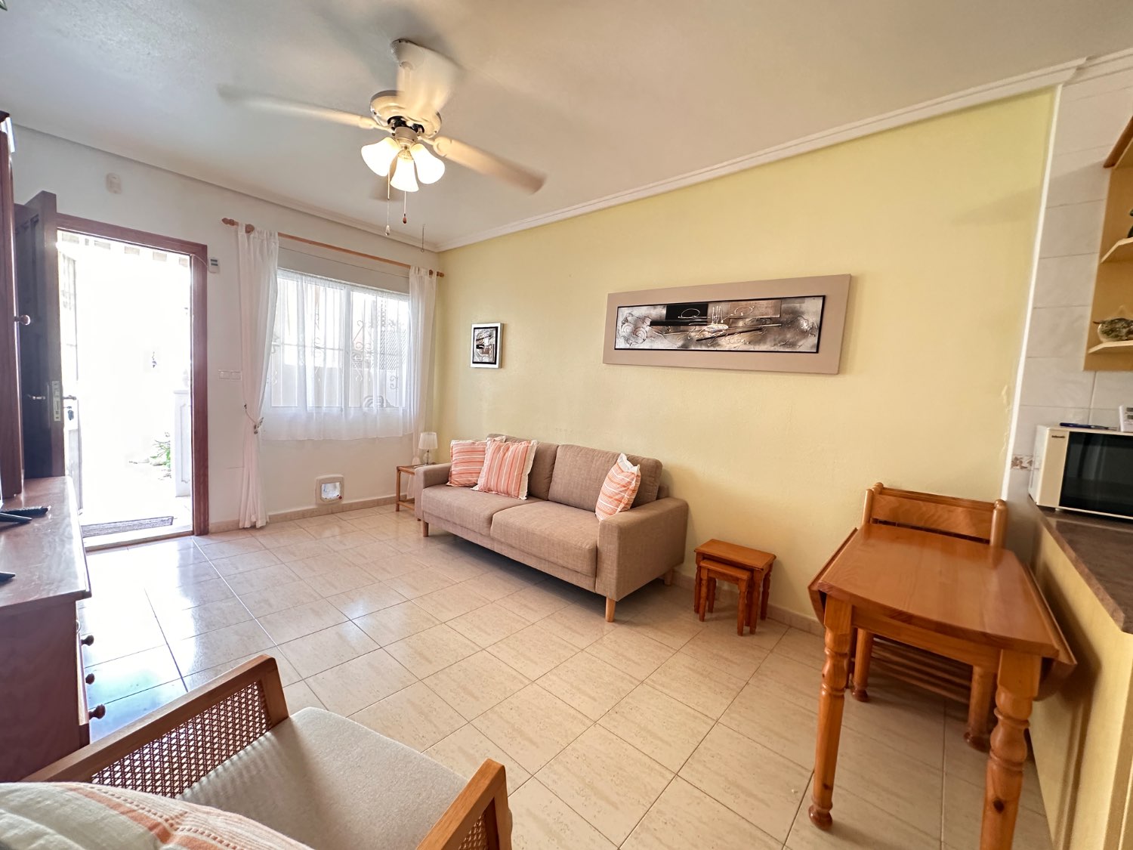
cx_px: 566
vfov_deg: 85.7
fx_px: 458
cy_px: 425
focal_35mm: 14
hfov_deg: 102.1
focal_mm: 2.22
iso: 320
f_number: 2.2
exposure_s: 1/50
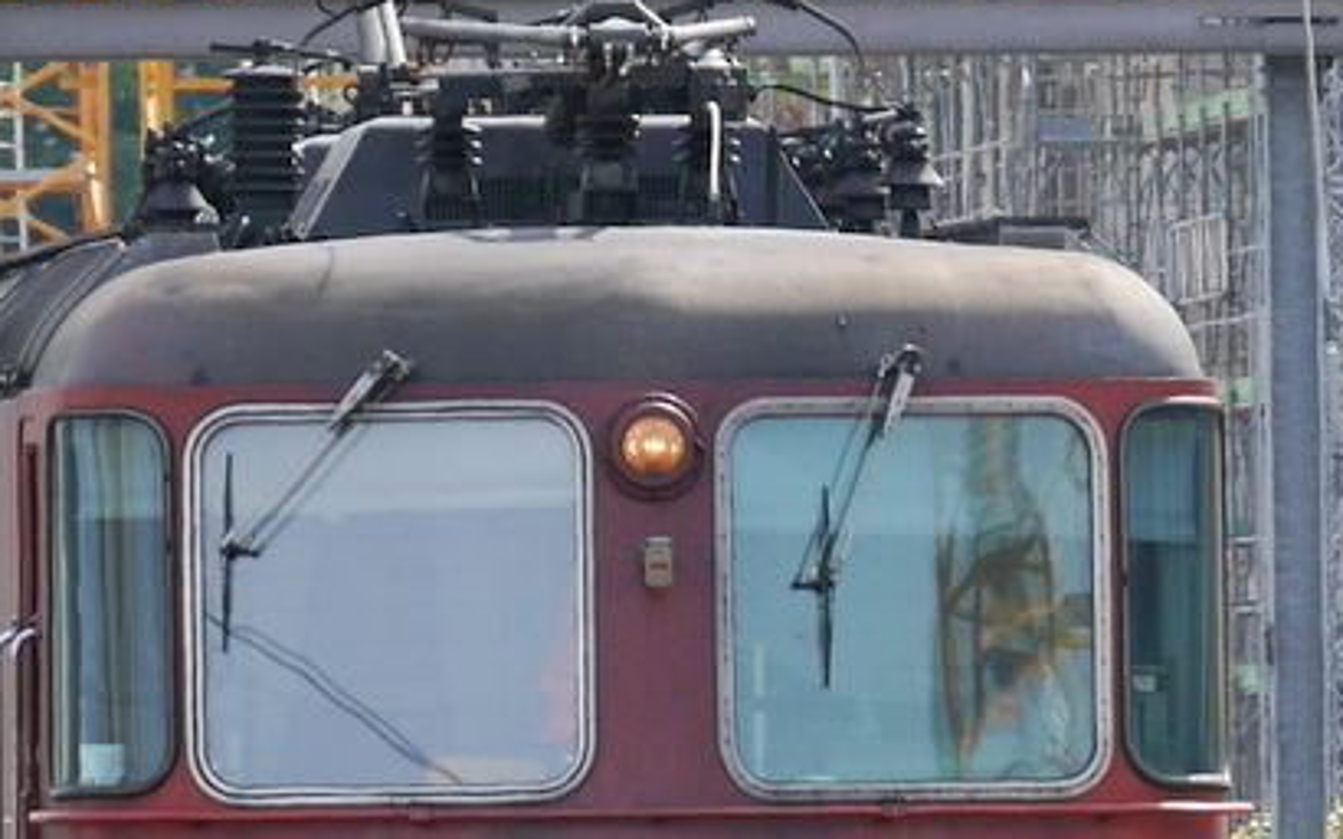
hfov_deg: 2.7
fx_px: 28395
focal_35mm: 776
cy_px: 769
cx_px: 423
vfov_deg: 1.7
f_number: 5.6
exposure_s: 1/320
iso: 200
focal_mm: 150
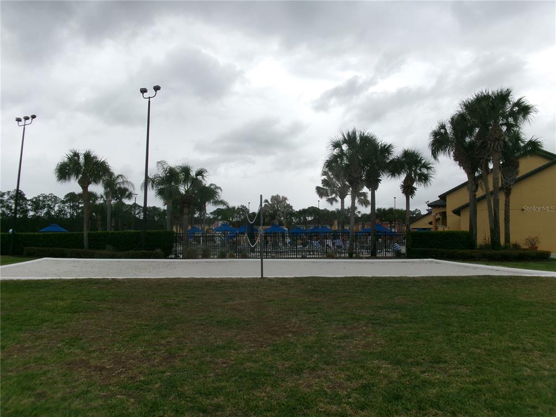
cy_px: 208
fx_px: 450
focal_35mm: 28
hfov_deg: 63.4
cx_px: 278
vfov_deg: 49.7
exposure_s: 1/200
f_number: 10.8
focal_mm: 5.1
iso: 100
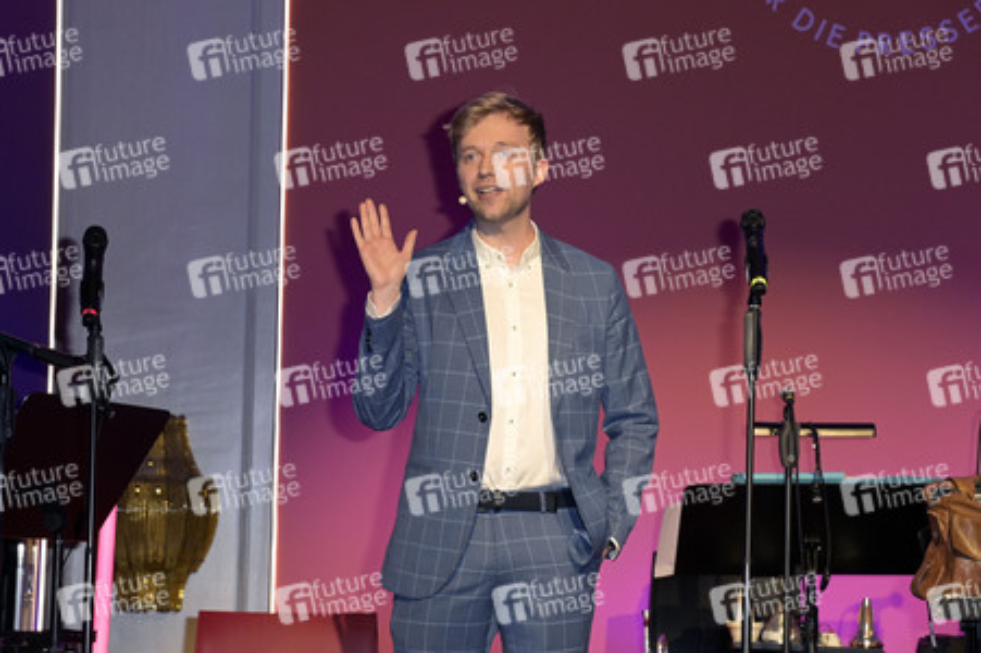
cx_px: 490
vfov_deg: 11.4
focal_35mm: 120
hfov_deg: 17.1
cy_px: 326
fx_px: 3268
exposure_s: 1/250
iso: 4000
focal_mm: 120
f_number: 6.3
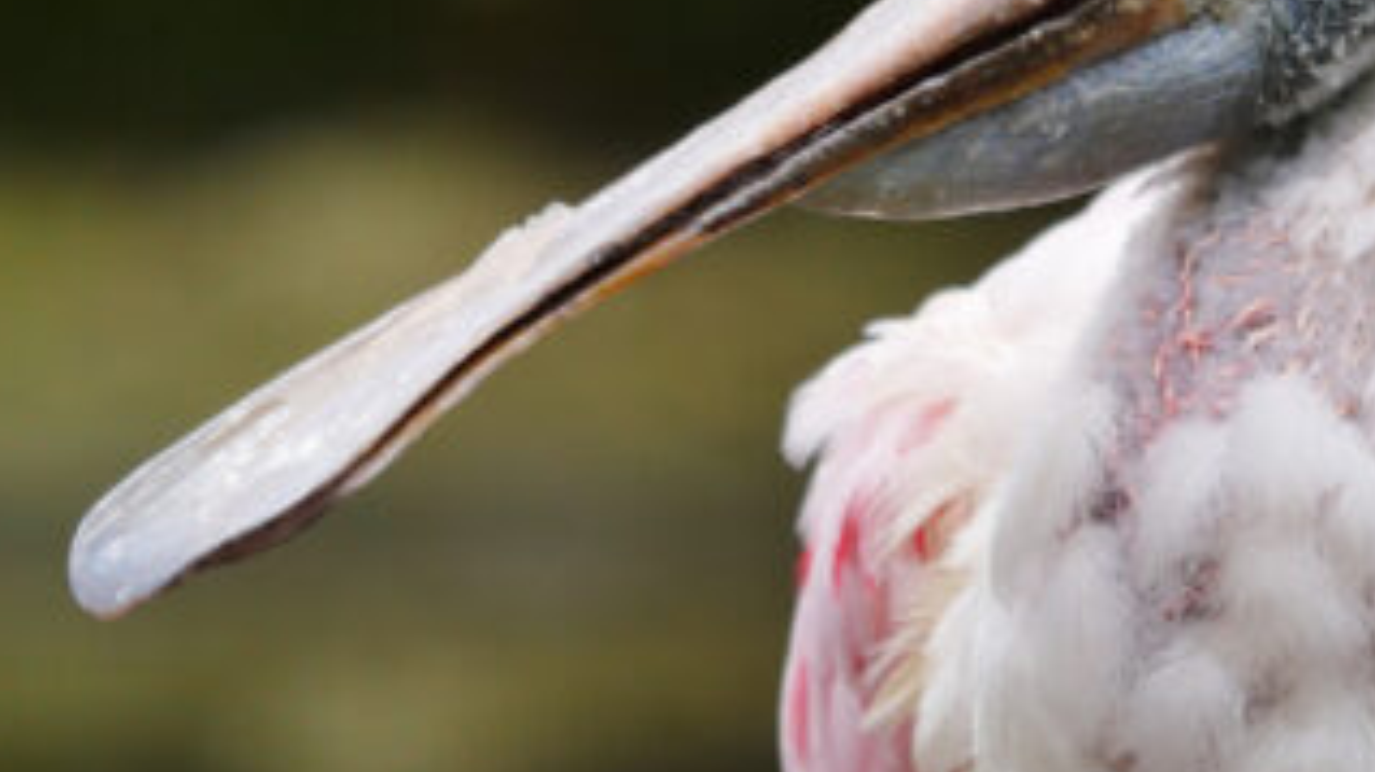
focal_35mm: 666
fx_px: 24268
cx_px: 806
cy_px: 552
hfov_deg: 3.2
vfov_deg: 1.8
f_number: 4.3
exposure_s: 1/400
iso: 200
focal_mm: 127
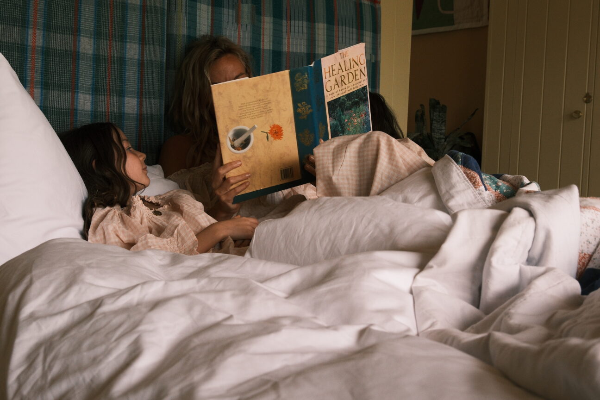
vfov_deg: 40.0
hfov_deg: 57.2
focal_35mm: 33
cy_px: 200
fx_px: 550
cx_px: 300
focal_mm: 22.3
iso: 800
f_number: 5
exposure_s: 1/30
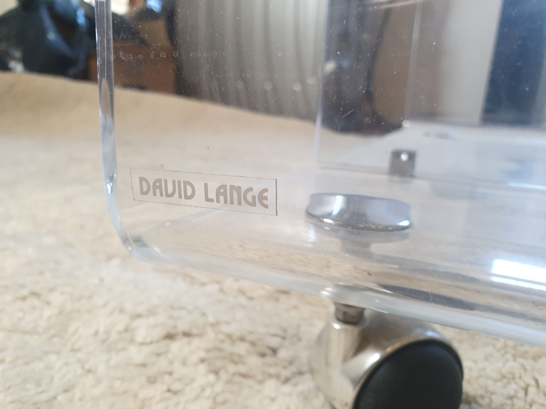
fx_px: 410
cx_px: 273
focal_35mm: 26
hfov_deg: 67.3
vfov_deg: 53.1
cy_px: 204
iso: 320
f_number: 2.4
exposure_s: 1/50
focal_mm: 4.3
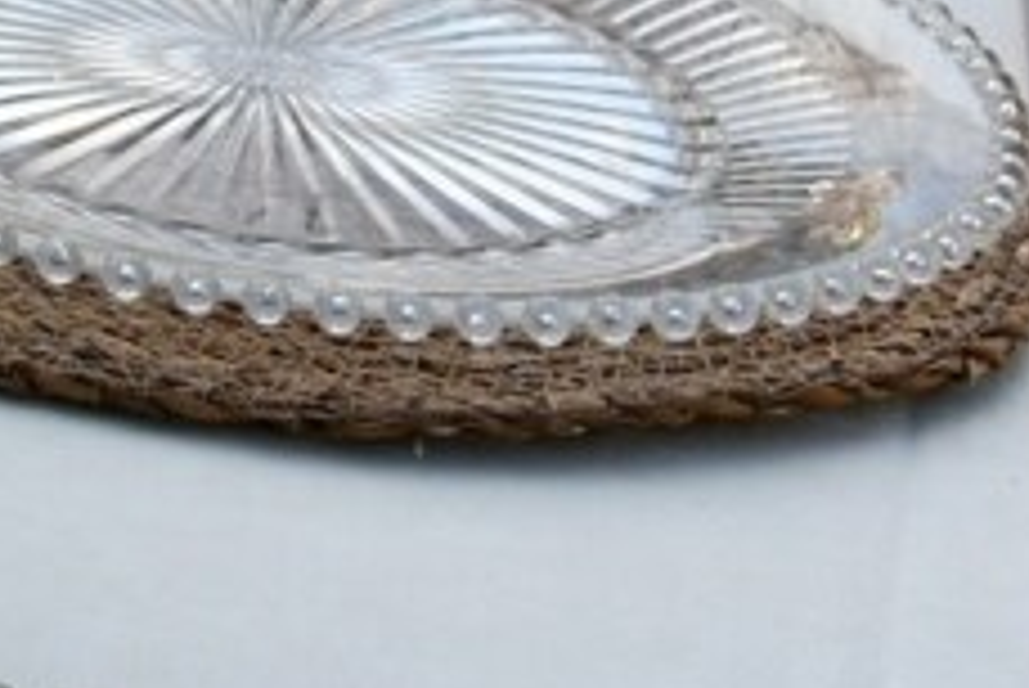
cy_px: -1016
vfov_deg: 7.1
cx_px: -1096
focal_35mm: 181
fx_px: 5177
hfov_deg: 10.4
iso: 200
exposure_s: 1/250
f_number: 8
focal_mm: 24
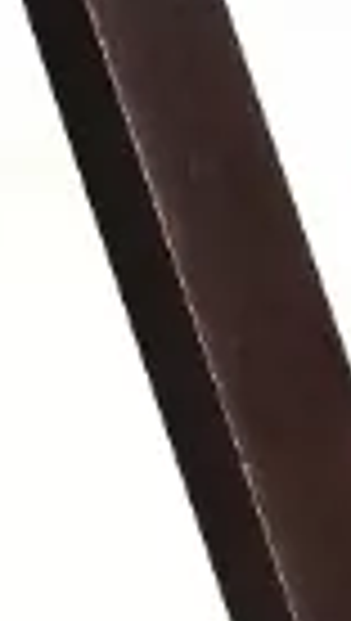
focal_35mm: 429
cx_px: 112
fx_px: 7072
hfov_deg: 2.8
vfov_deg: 5.0
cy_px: -238
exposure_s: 1/320
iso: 5000
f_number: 5
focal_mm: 35
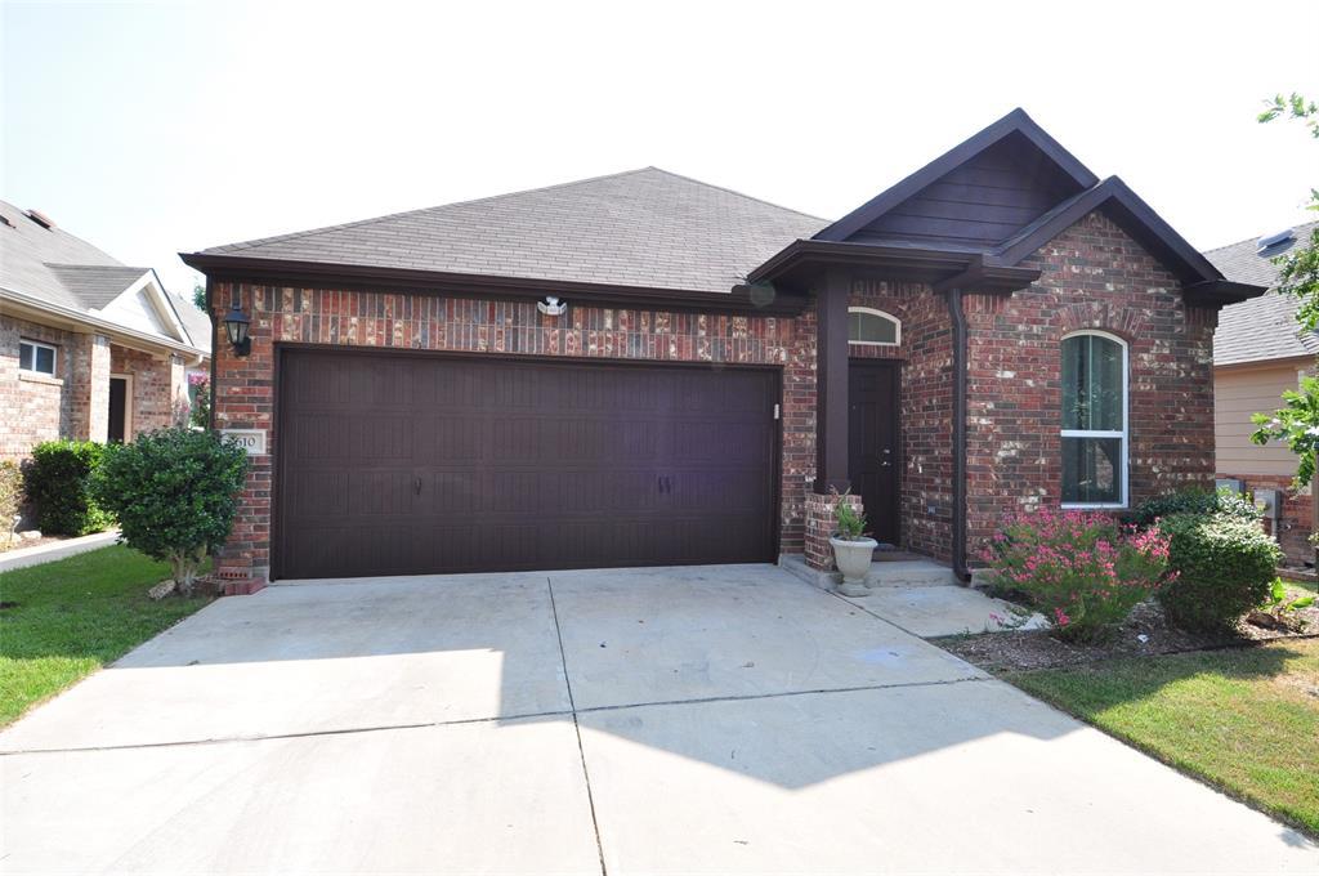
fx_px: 659
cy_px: 438
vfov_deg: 67.2
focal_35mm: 18
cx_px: 660
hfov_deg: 90.1
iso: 400
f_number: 10
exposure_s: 1/250
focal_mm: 12
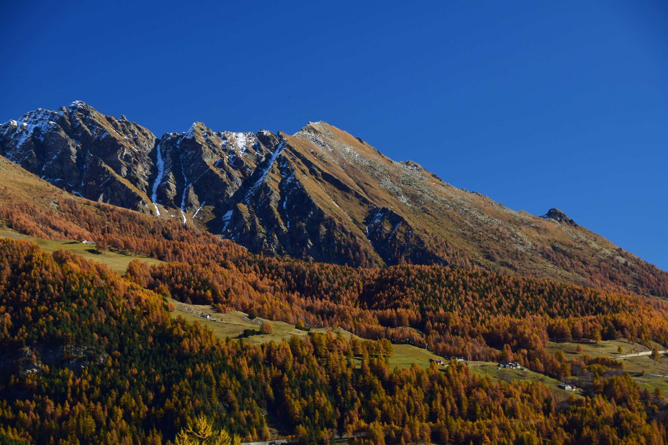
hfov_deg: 16.1
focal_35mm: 128
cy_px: 222
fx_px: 2366
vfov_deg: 10.8
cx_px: 334
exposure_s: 1/320
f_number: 9
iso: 200
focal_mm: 85
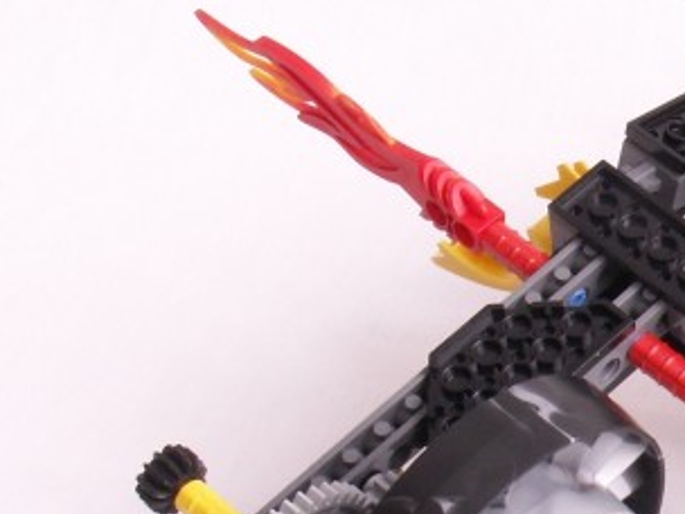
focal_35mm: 108
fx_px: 2137
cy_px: 302
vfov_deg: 13.7
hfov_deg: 17.2
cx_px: 874
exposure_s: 1/1.25
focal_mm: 6.84
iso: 50
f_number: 8
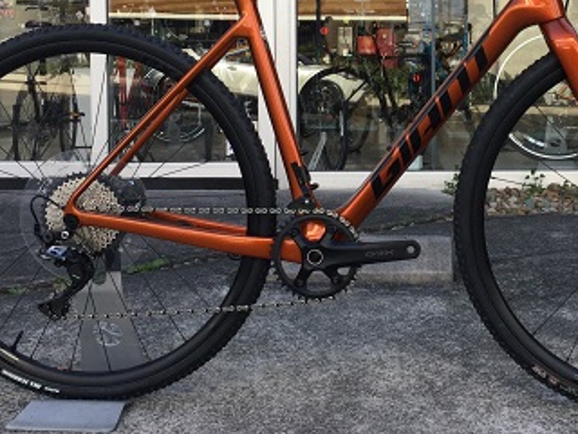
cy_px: 109
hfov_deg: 30.5
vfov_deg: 23.1
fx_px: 1052
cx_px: 383
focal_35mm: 63
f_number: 2.4
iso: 25
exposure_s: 1/264
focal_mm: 3.3
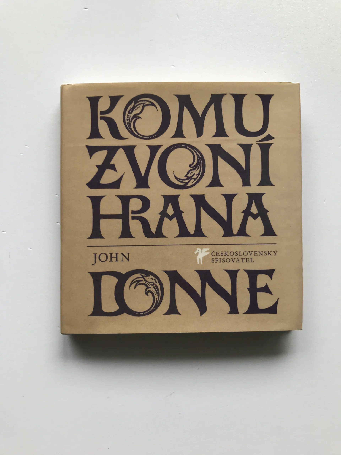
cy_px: 228
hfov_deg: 49.7
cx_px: 170
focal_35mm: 28
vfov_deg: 63.4
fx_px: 368
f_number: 1.8
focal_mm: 3.99
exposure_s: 1/100
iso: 40
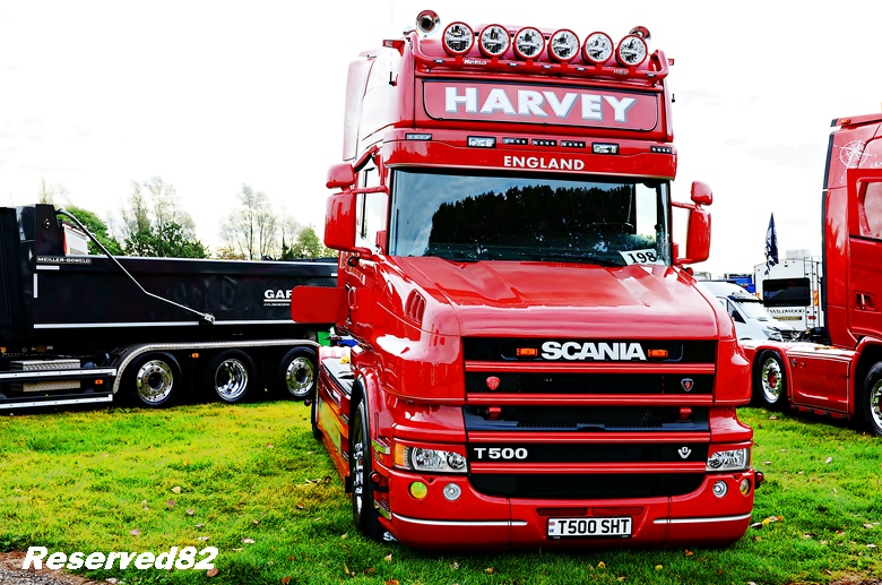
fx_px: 1015
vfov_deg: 32.1
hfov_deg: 47.0
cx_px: 447
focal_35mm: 42
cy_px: 291
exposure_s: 1/400
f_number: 5.6
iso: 250
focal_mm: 27
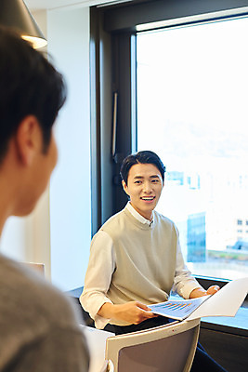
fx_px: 516
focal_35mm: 50
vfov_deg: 39.6
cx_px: 124
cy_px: 186
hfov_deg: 27.0
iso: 640
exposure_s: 1/80
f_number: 4
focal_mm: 50
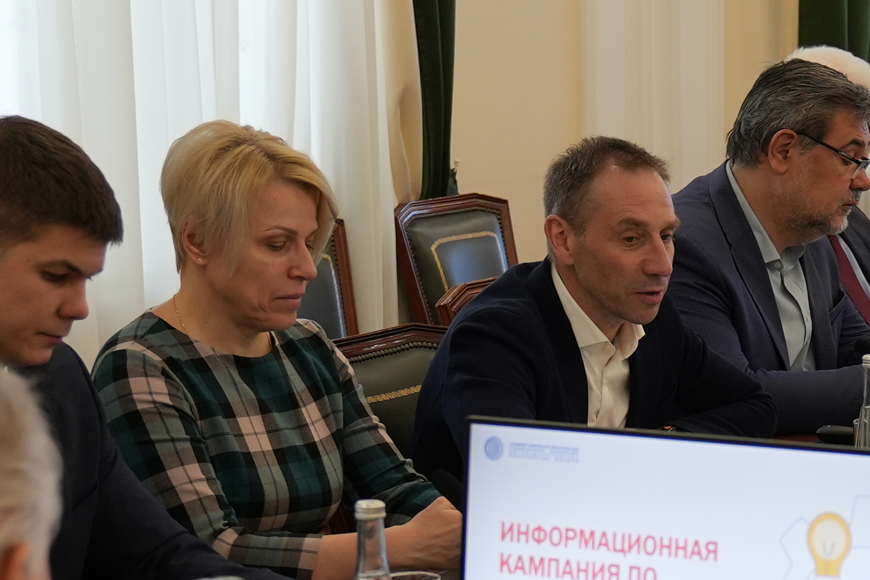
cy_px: 514
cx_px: 1050
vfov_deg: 10.6
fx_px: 3117
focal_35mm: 129
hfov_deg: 15.3
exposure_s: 1/100
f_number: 2.8
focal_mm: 28
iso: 400
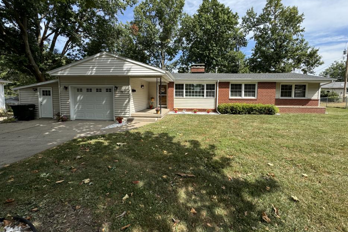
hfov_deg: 100.4
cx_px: 179
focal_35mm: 15
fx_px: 145
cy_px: 106
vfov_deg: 77.1
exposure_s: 1/993
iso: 40
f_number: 2.2
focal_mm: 2.22
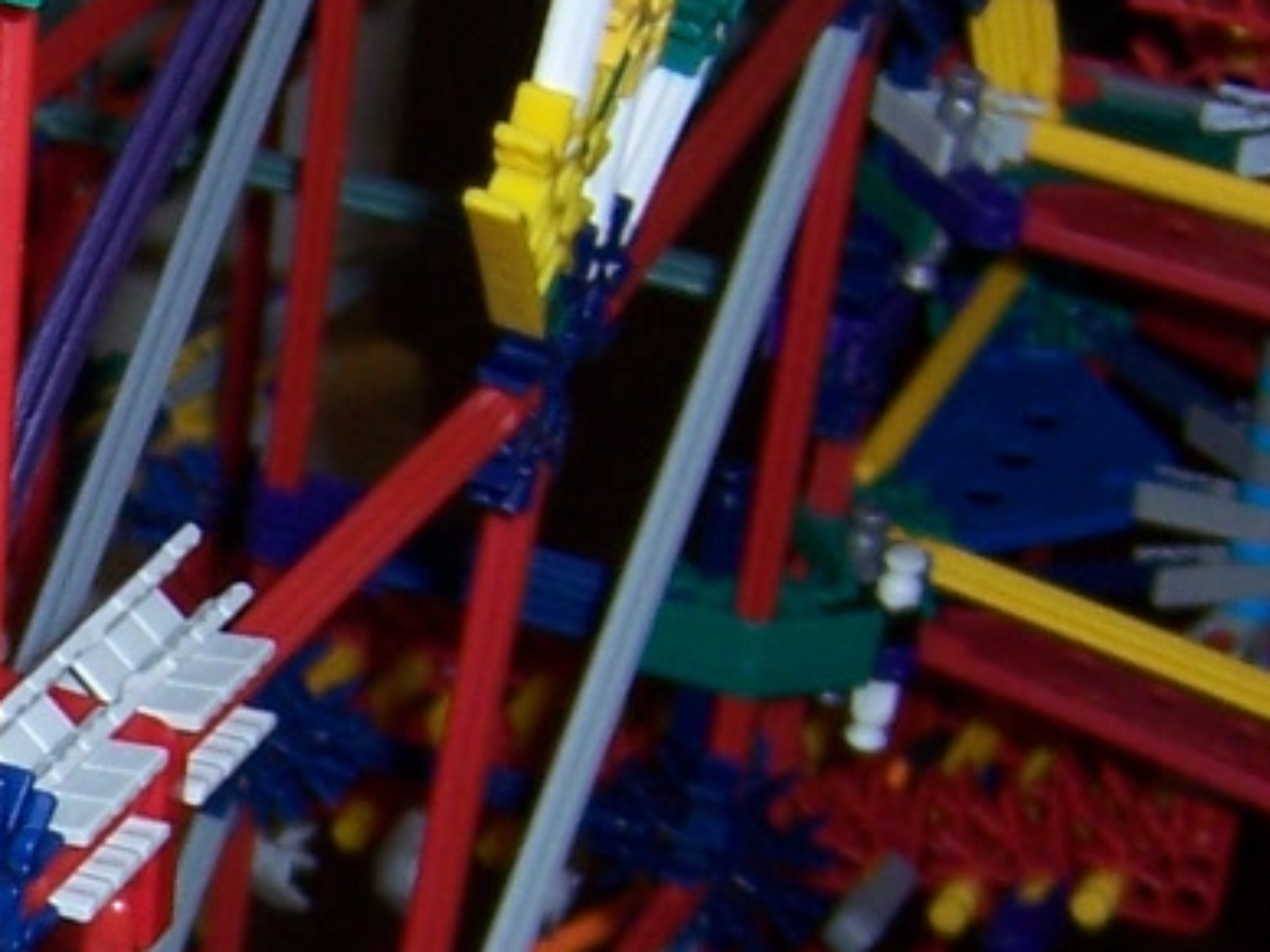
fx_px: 4843
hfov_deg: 13.6
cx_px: -907
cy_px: 1109
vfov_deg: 11.0
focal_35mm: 132
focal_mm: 5.5
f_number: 2.8
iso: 80
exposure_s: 1/60
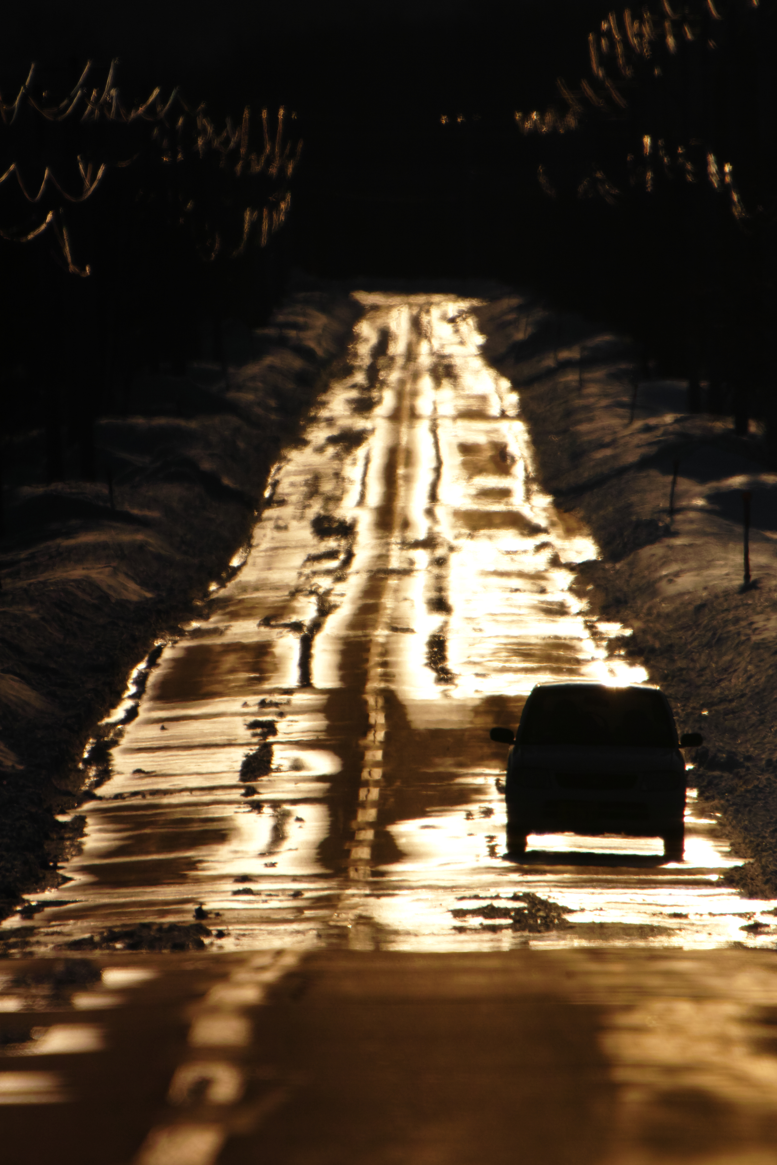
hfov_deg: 1.3
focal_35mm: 1079
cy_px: 517
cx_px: 368
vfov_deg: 1.9
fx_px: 34930
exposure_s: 1/8000
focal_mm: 500
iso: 200
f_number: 6.3
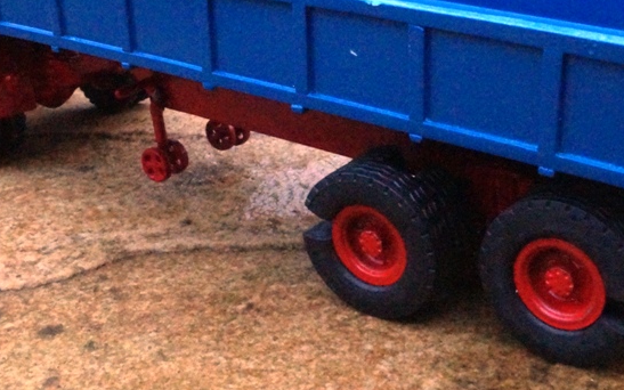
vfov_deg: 22.3
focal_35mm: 58
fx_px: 986
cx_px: 276
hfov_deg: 35.1
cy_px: 130
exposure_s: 1/20
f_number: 22
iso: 3200
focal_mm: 18
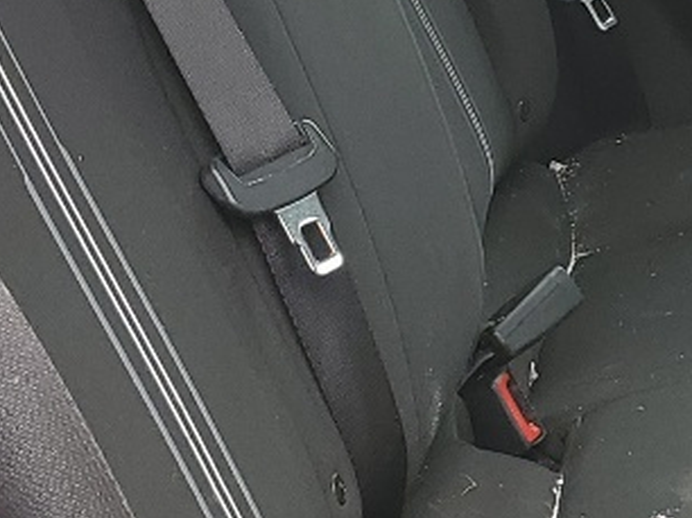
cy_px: 57
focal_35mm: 136
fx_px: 2717
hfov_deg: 13.6
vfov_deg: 10.8
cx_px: 1063
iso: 50
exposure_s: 1/169
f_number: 1.5
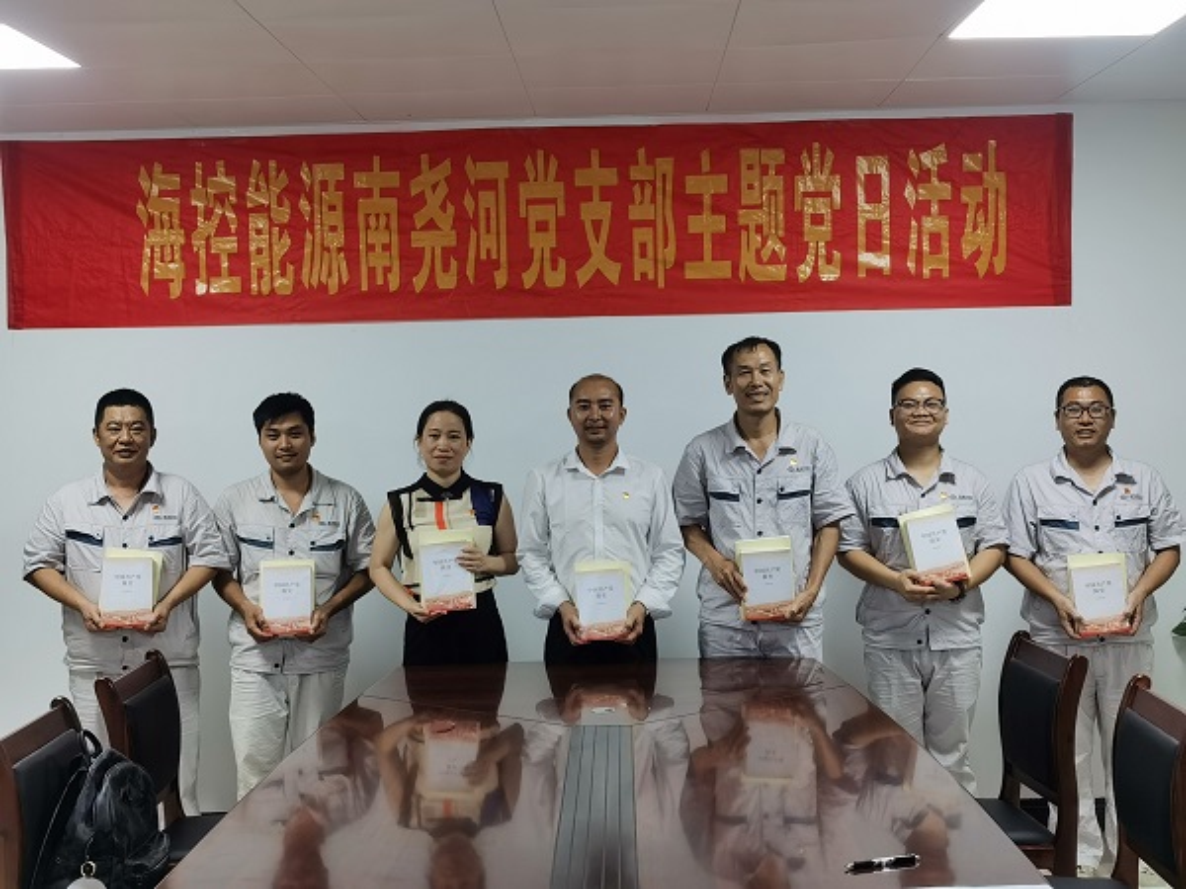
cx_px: 593
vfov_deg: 29.7
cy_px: 444
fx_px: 1679
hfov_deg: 38.9
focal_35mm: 49
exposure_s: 1/100
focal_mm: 5.56
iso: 125
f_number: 1.6
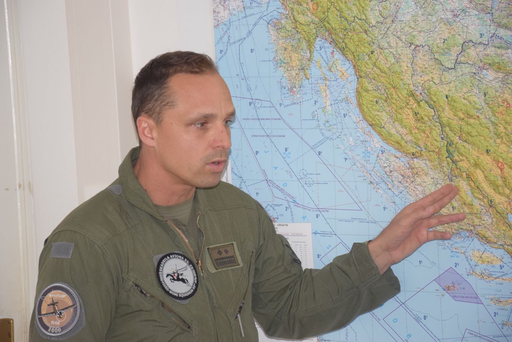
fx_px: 1920
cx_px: 256
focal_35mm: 135
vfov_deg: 10.2
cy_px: 171
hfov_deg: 15.2
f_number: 5.6
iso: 1800
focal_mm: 90
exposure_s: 1/60
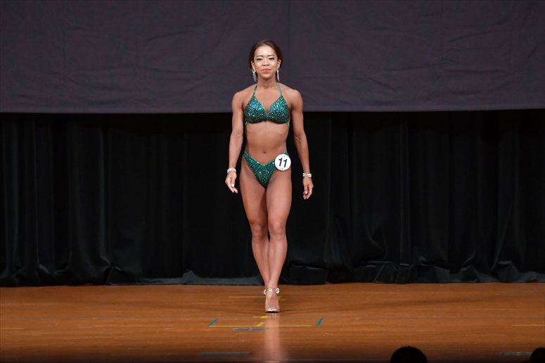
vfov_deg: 5.1
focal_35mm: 270
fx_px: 4086
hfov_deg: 7.6
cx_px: 272
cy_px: 182
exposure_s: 1/400
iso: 4000
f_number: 5.6
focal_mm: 180
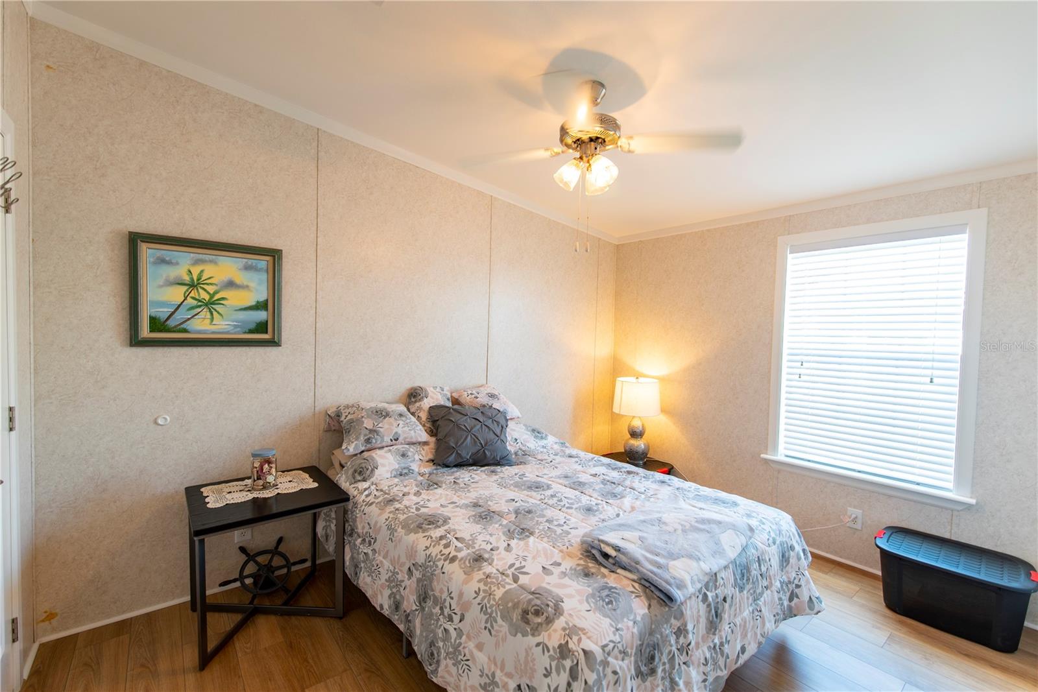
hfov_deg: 100.4
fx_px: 433
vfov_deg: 77.3
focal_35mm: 15
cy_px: 346
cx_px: 519
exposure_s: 1/40
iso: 100
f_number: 2.8
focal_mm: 15
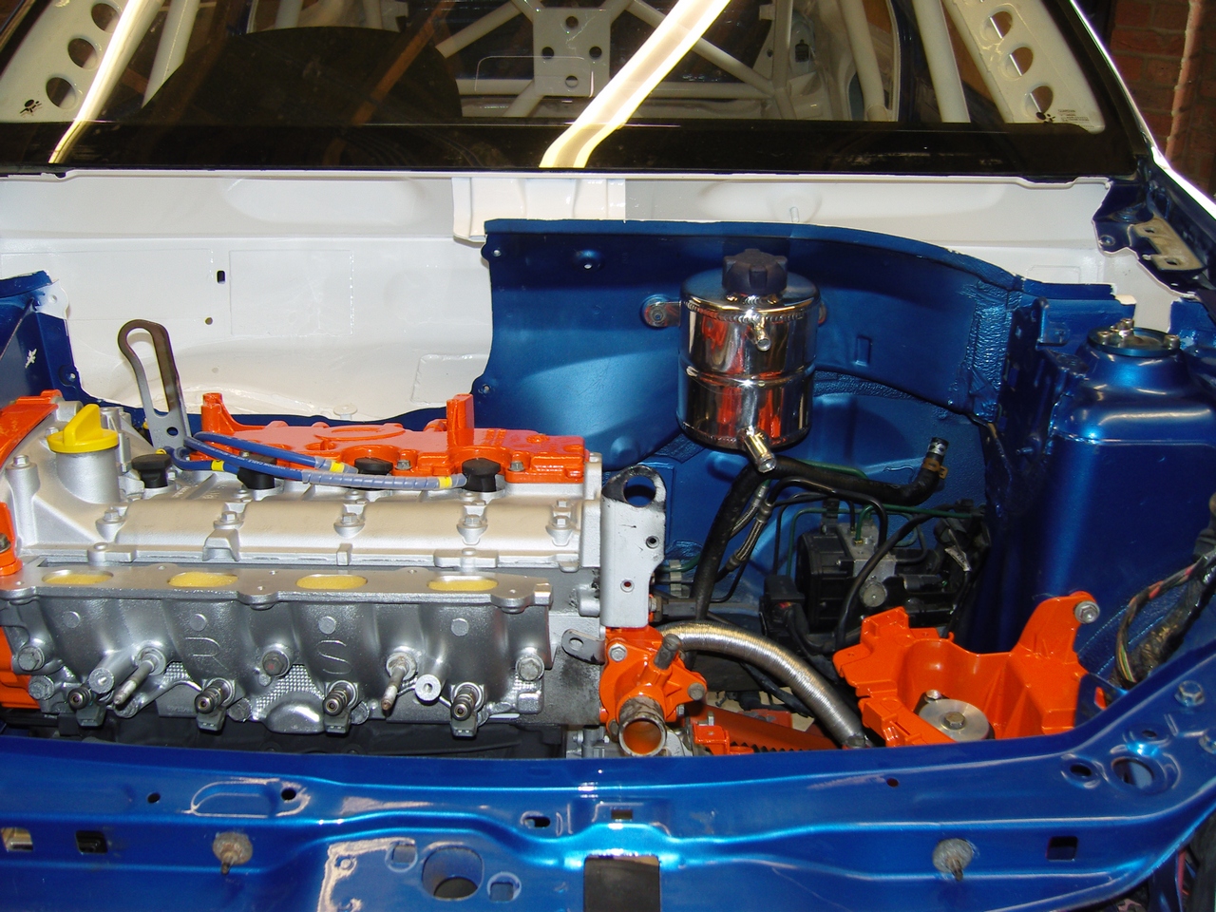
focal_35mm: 34
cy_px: 456
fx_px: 1194
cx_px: 608
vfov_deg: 41.8
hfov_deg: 54.0
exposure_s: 1/40
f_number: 2.8
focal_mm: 7.3
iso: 100
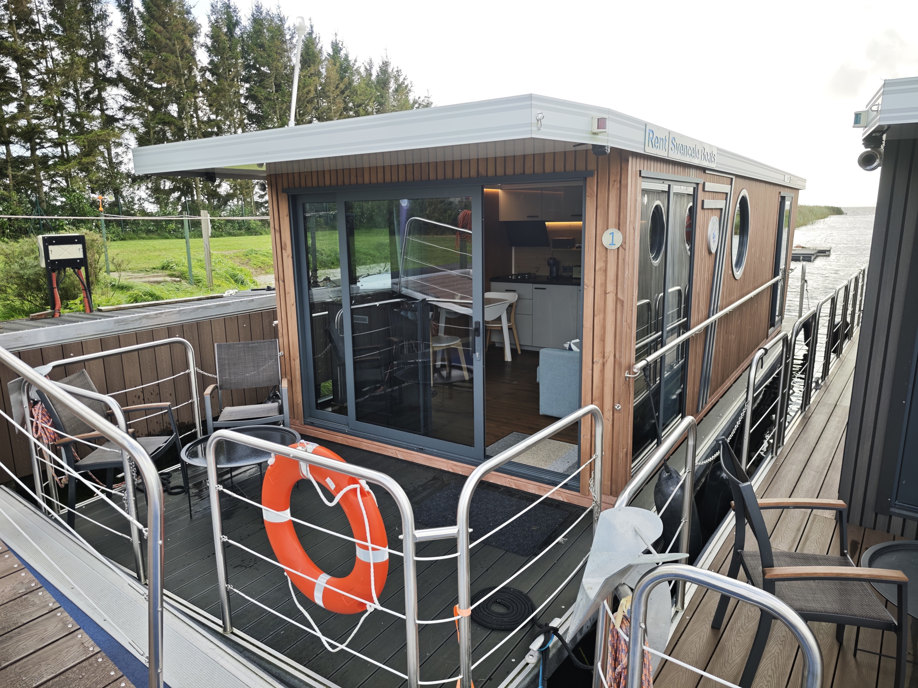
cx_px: 459
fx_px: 610
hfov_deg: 73.9
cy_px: 344
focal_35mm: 23
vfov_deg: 58.9
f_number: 1.63
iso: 50
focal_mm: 8.72
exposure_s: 1/526
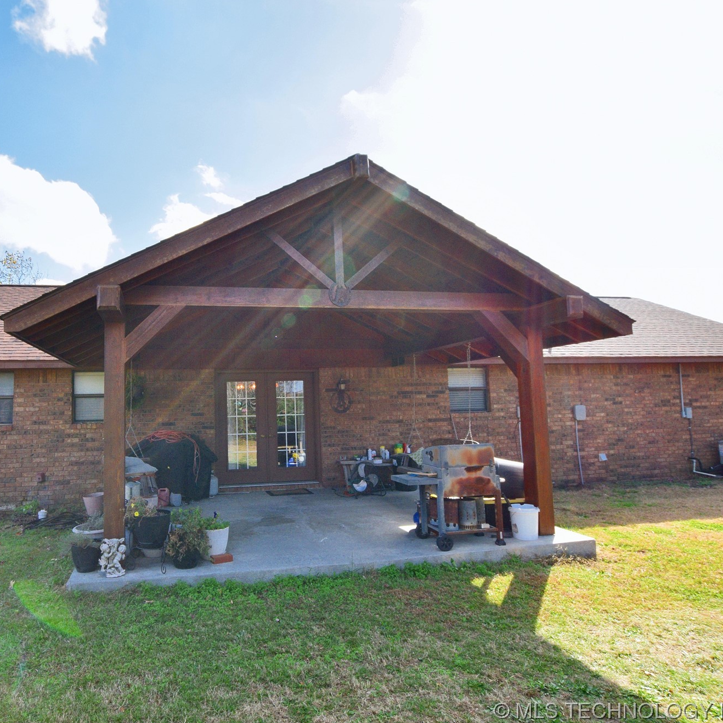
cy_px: 360
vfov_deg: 70.5
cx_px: 254
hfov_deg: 68.9
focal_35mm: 22
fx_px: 512
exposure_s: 1/250
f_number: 10
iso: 400
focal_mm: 11
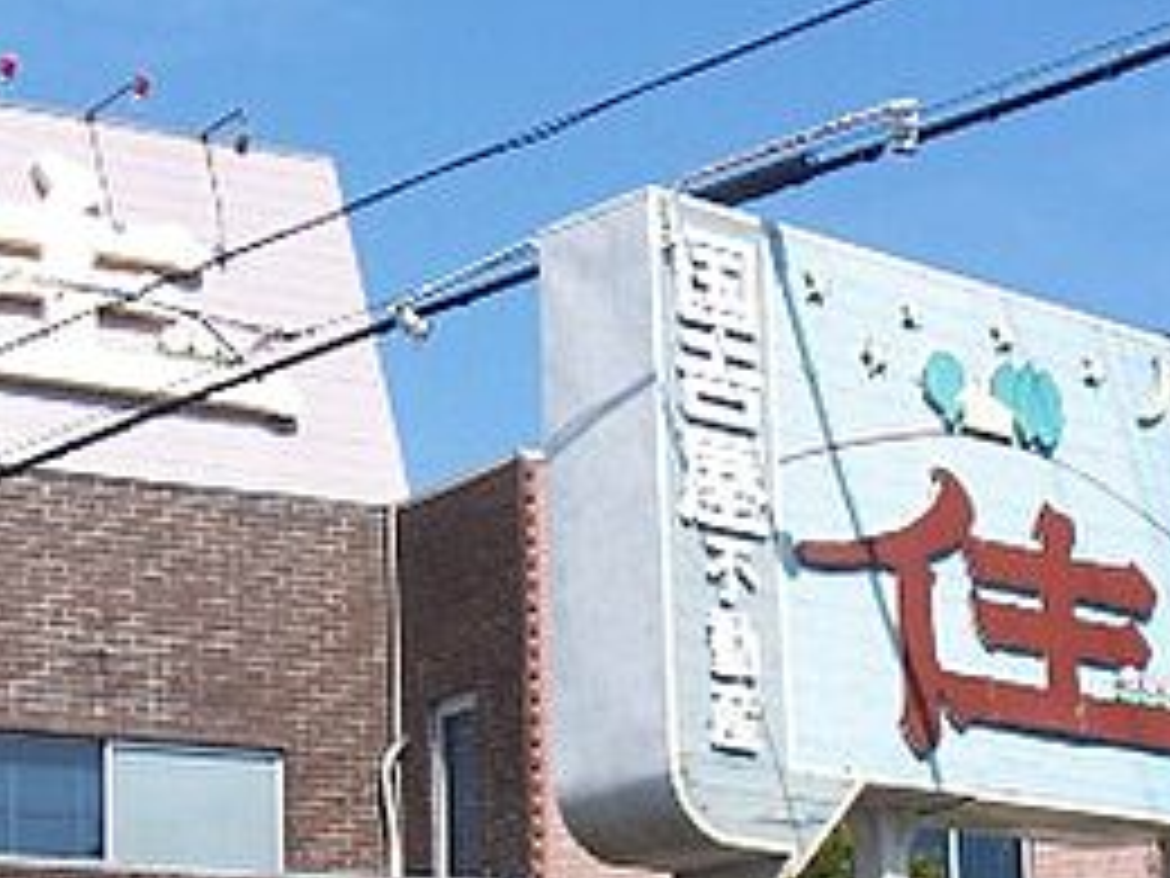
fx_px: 3245
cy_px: 892
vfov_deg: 15.1
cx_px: 495
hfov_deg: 20.4
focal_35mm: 96
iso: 64
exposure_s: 1/640
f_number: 3.9
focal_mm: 6.4
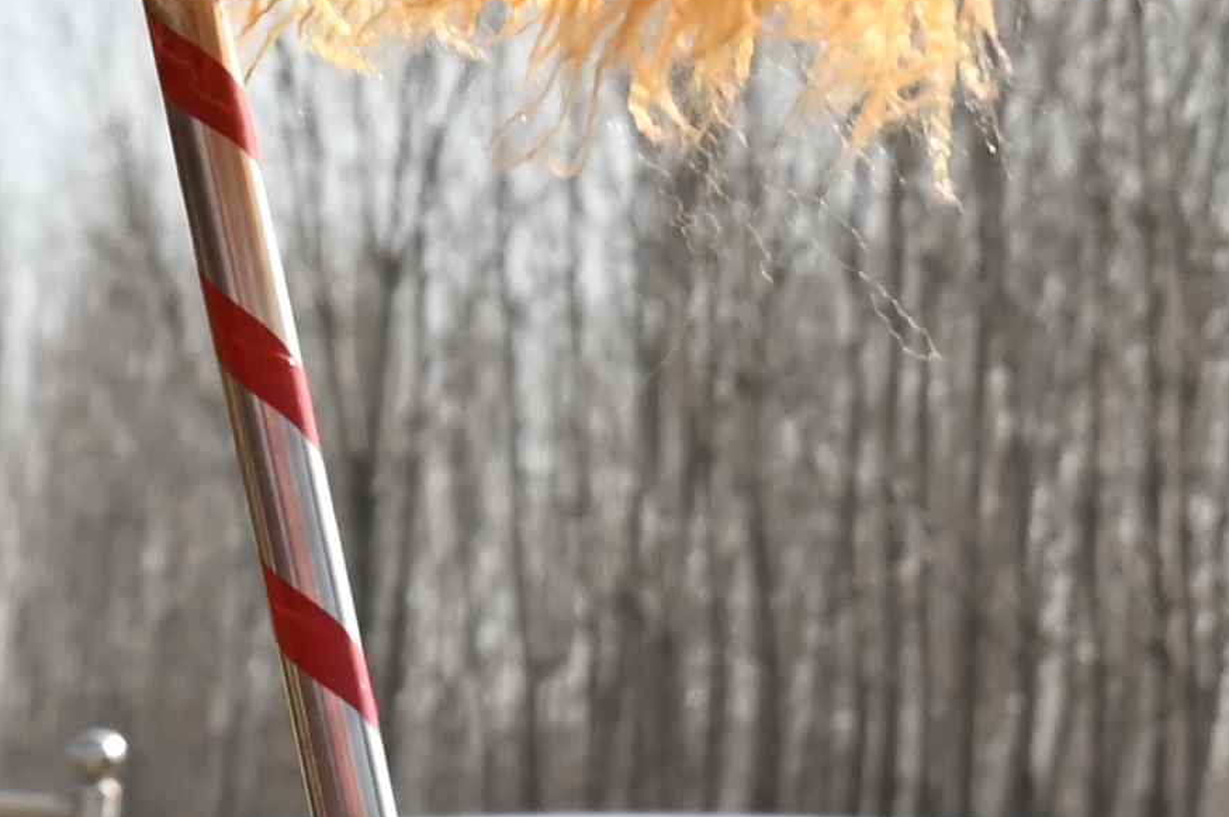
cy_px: -904
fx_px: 12278
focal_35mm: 360
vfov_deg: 3.8
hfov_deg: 5.7
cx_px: 380
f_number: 5.6
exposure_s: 1/8000
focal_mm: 52
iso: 800
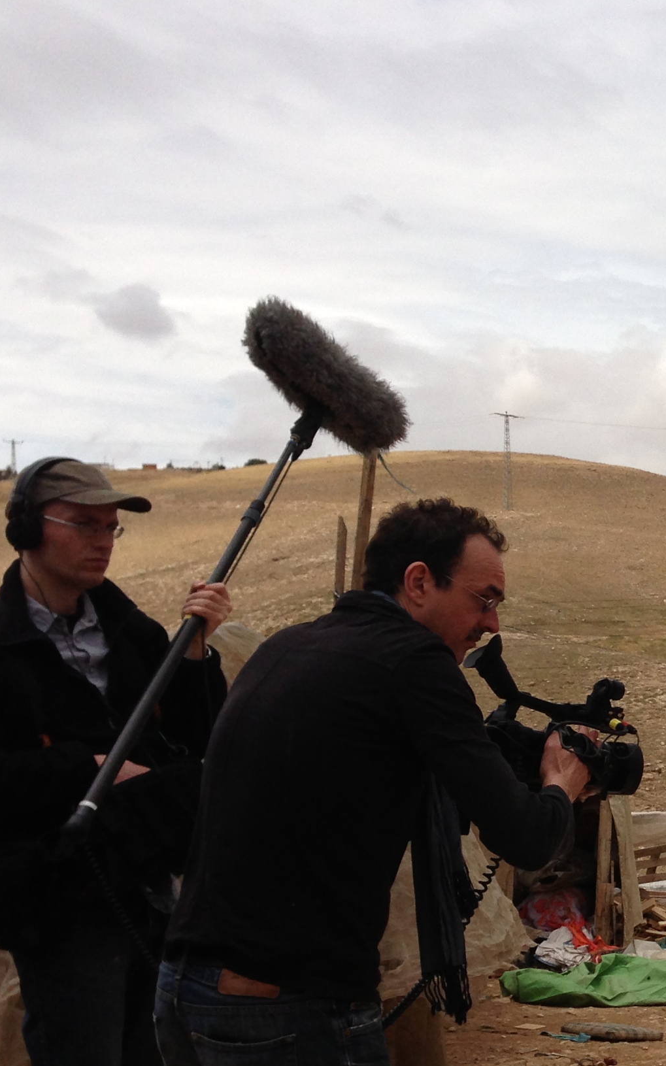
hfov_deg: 17.0
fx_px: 2033
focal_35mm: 70
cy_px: 724
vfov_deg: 29.1
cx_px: 970
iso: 50
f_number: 2.4
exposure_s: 1/2857
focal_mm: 4.13
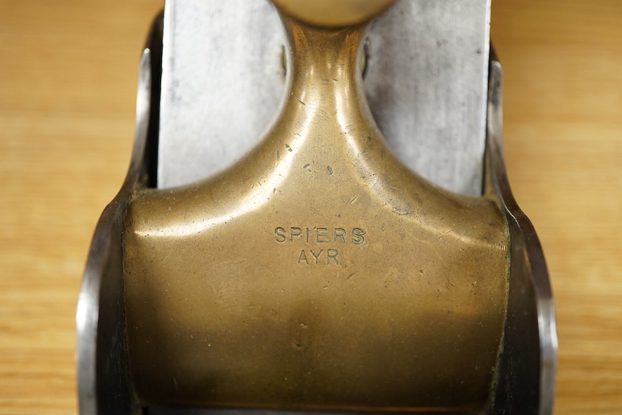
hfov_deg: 43.6
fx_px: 777
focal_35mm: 45
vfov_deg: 29.9
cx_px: 311
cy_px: 208
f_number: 3.5
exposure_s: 1/125
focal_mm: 30
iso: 1250
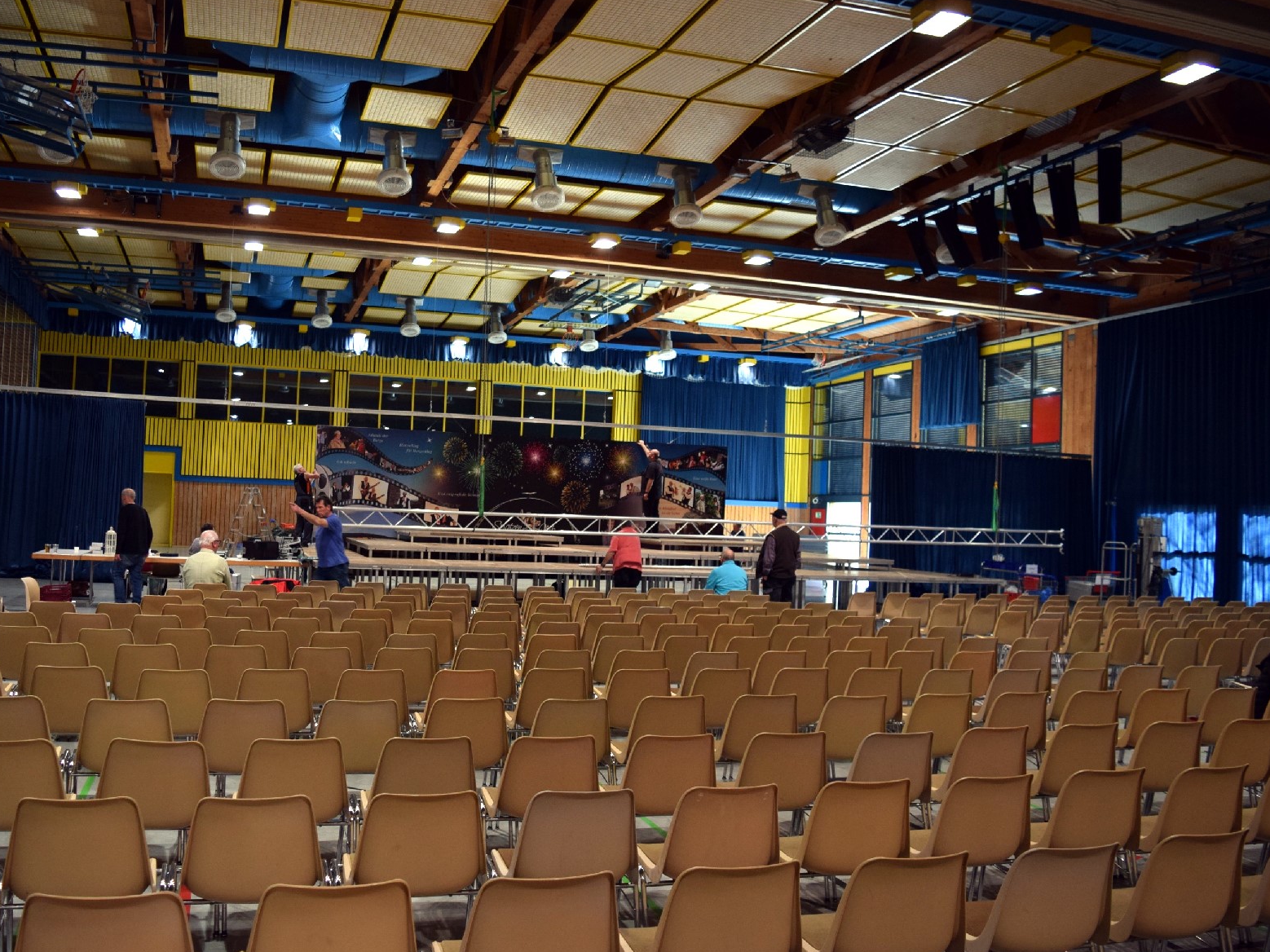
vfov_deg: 46.8
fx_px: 1100
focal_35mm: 30
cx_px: 540
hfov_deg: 59.7
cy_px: 485
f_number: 4
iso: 800
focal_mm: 18
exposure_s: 1/60
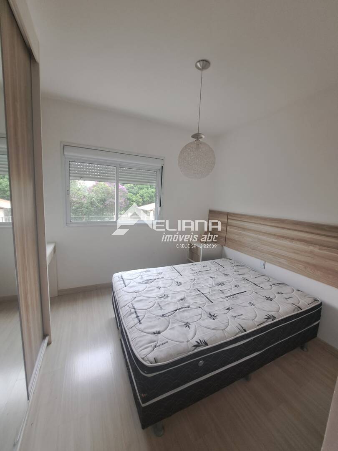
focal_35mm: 13
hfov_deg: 89.9
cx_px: 169
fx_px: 169
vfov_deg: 106.2
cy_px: 226
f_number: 2.2
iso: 125
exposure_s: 1/40
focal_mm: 1.74
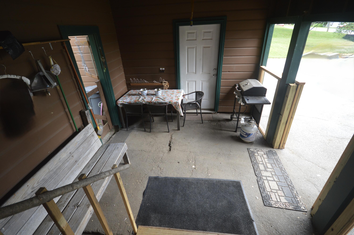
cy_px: 118
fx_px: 162
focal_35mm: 16
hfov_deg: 95.0
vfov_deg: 71.9
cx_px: 177
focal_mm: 11
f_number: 4.5
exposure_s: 1/80
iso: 400
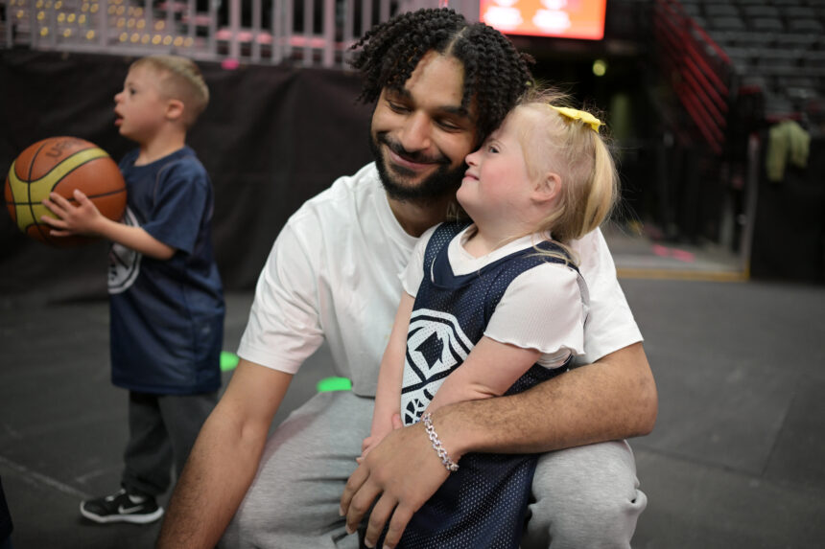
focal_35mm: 35
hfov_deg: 54.4
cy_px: 274
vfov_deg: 37.8
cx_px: 412
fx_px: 802
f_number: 1.8
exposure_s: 1/1000
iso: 1600
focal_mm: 35
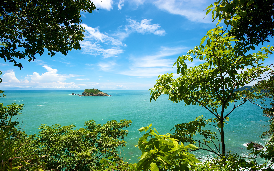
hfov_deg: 101.4
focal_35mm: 15
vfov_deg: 74.5
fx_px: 112
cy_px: 96
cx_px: 131
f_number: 10
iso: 200
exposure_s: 1/400
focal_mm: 14
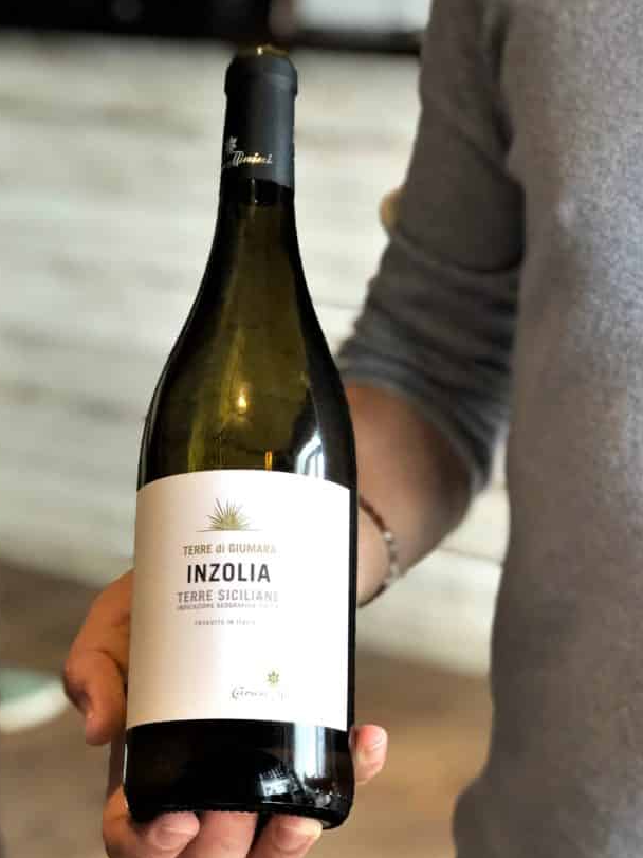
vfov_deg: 26.0
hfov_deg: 19.6
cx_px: 255
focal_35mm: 75
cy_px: 428
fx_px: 1858
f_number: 2.8
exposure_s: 1/33
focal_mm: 6.6
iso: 500
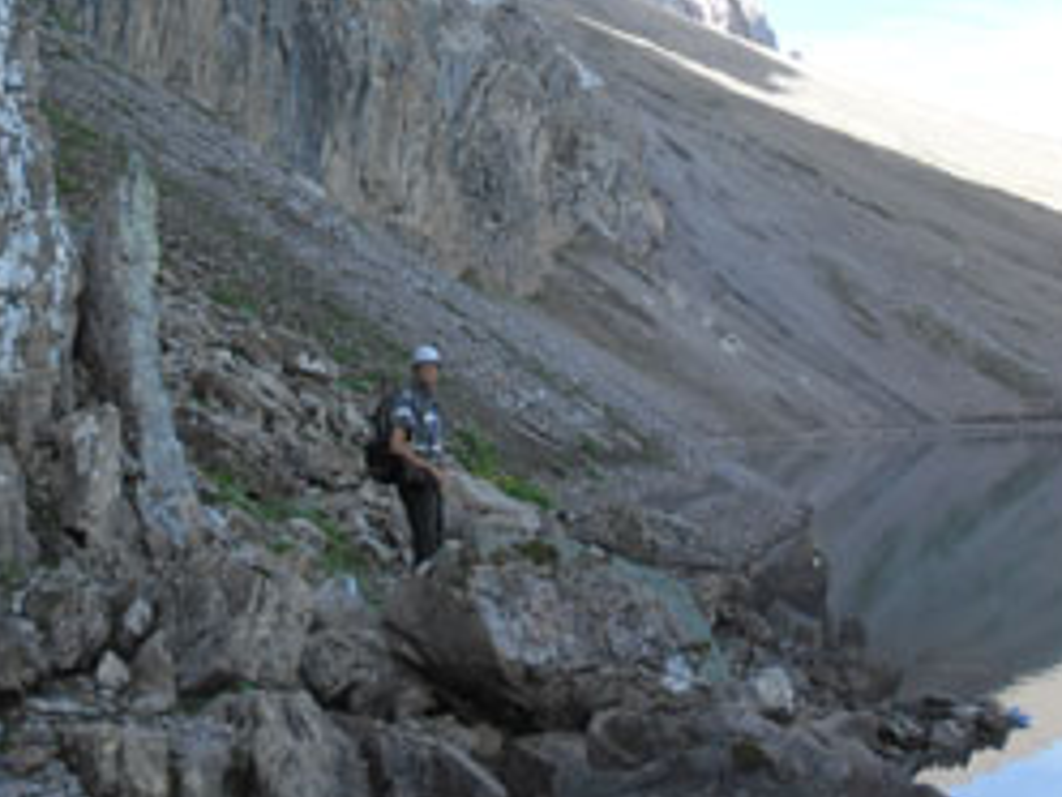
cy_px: 171
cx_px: 338
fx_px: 1503
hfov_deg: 38.4
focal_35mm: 49
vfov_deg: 29.1
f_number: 3.5
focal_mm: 4.9
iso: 80
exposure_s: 1/139
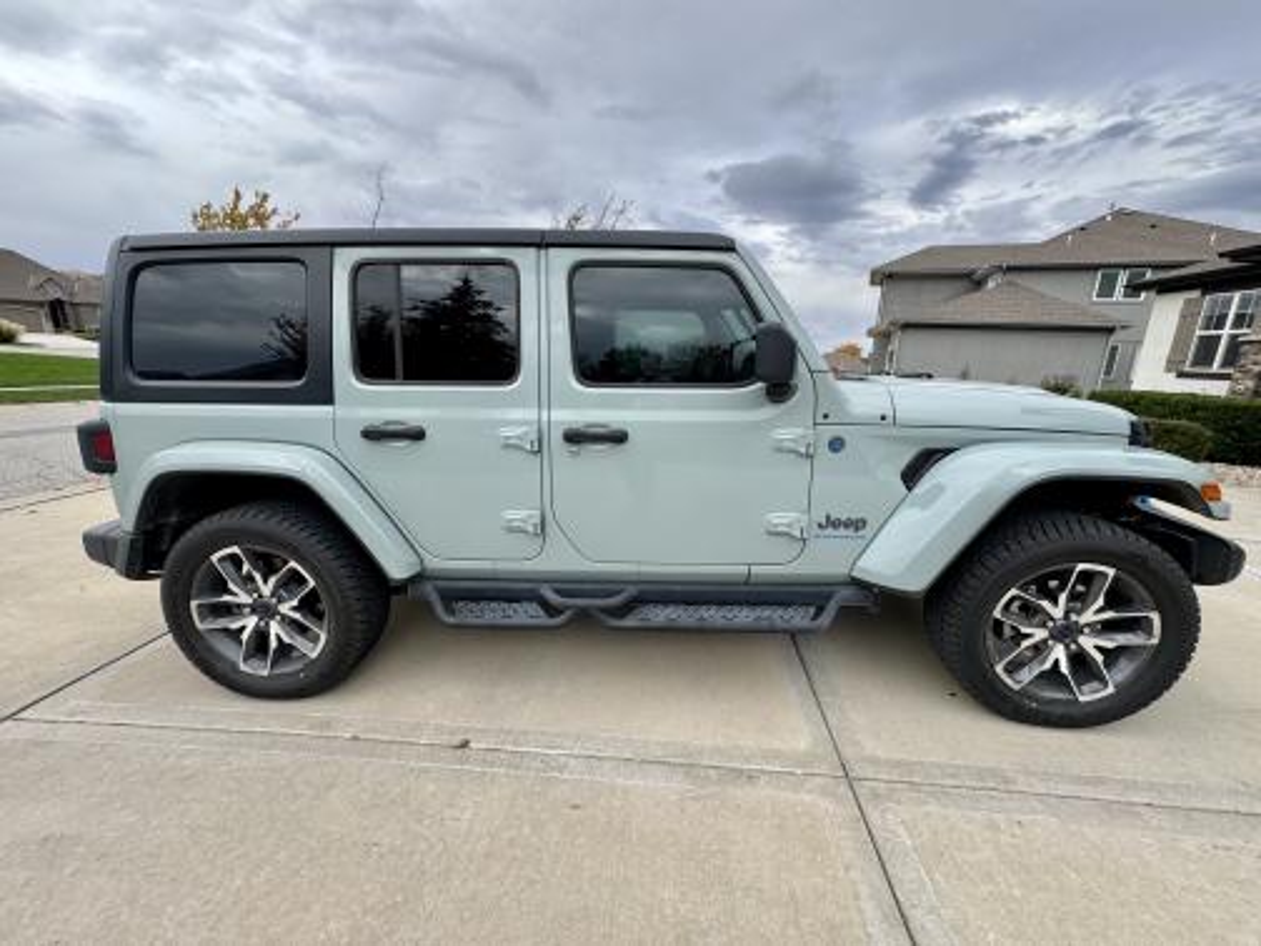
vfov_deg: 85.7
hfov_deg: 102.1
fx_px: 510
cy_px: 473
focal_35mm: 14
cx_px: 630
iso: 40
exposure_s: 1/443
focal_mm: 2.22
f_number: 2.2
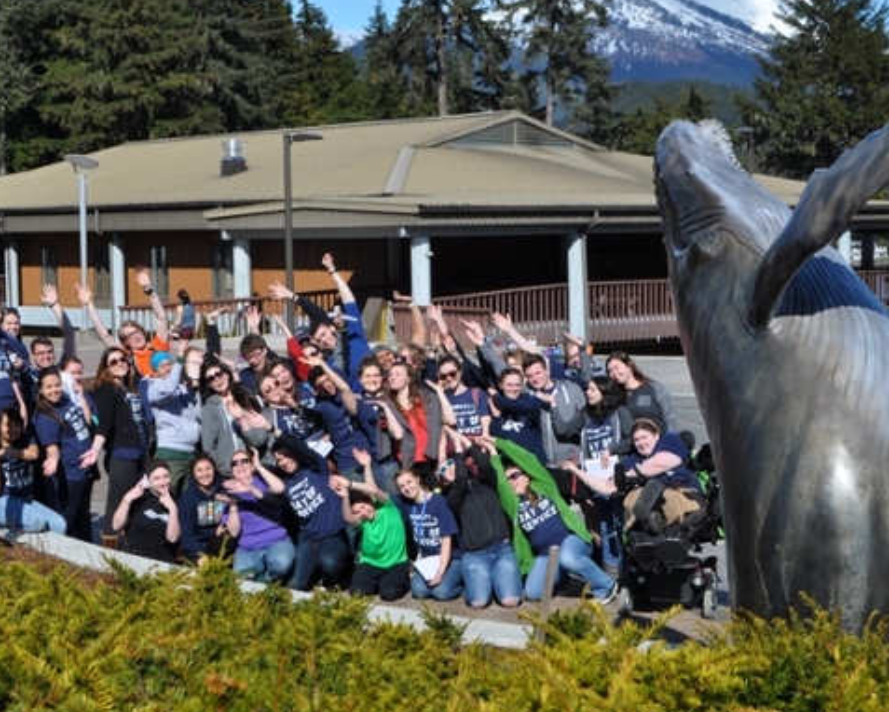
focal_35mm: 71
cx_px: 406
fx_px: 1869
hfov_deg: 26.7
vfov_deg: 21.6
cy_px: 350
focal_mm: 40
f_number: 10
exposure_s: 1/400
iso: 200
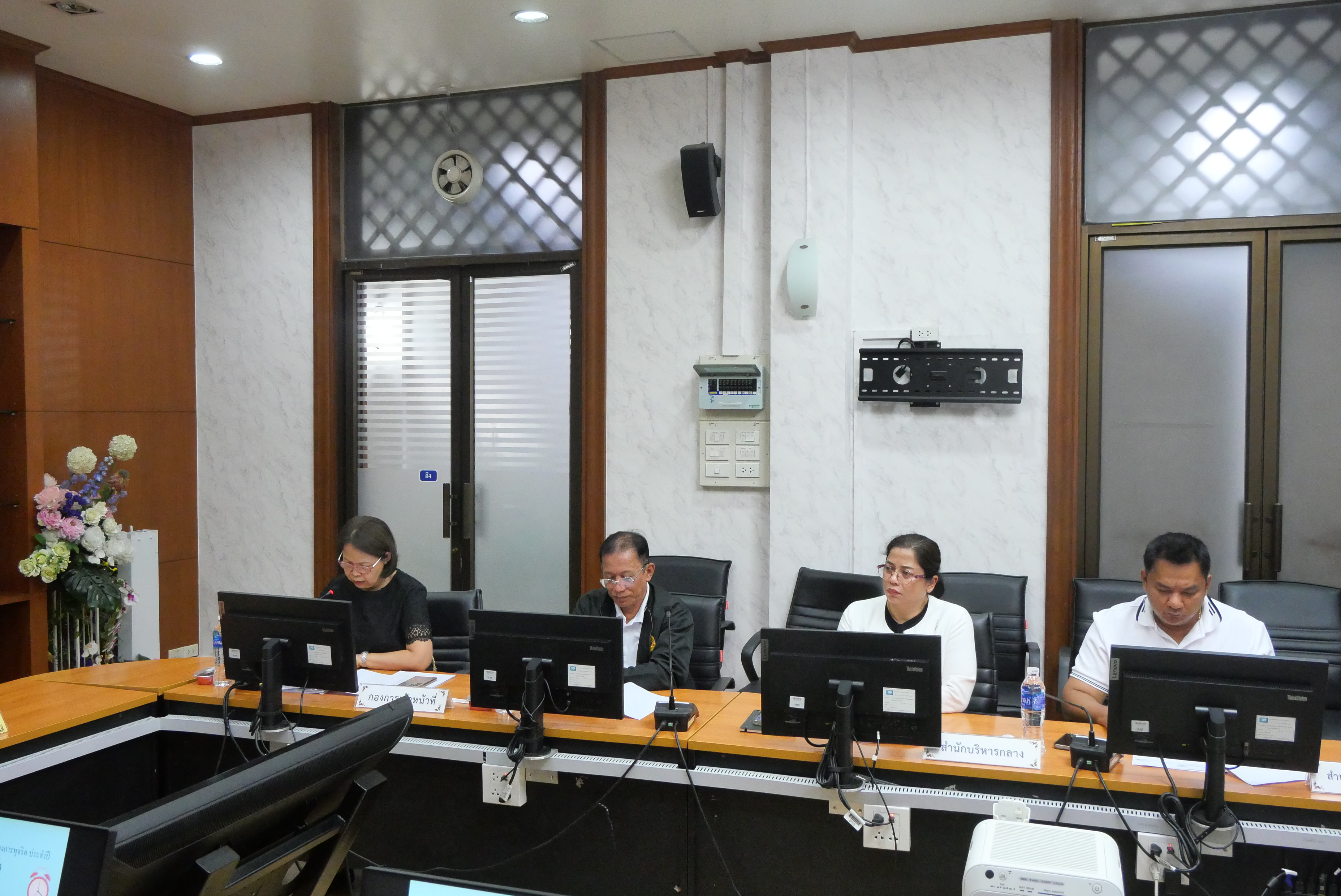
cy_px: 448
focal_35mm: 31
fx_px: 1155
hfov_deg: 60.3
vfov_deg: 42.4
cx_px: 670
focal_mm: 15
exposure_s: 1/50
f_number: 5.6
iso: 3200
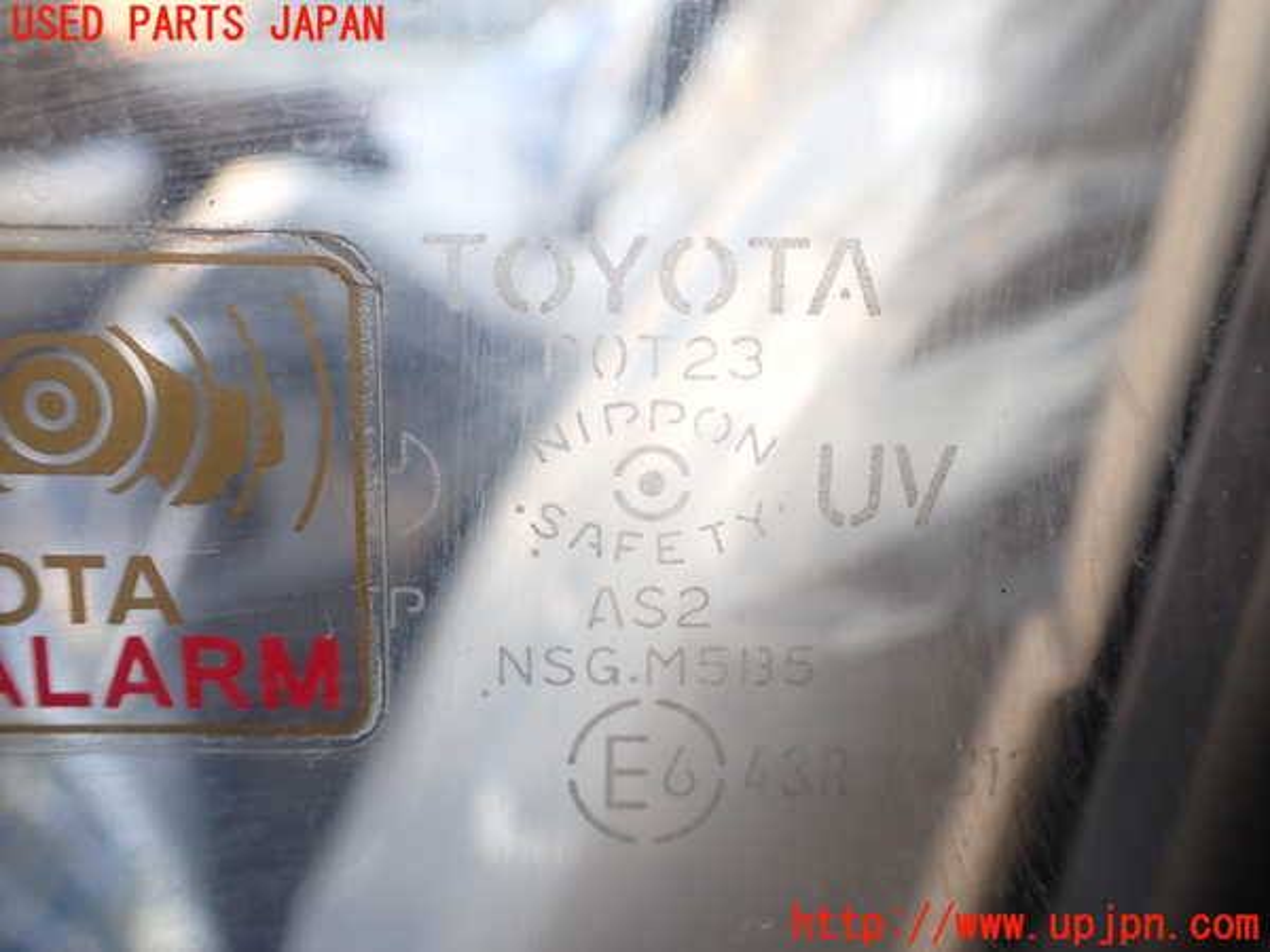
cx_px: 635
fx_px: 1101
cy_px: 476
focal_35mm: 30
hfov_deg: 60.0
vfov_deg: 46.8
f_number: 2.3
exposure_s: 1/125
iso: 200
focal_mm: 5.4
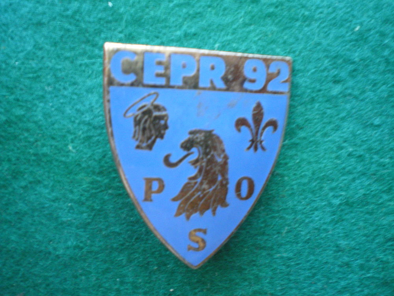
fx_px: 433
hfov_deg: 49.0
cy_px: 148
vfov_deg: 37.7
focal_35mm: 38
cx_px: 197
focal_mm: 6.3
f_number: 3.1
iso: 400
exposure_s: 1/5
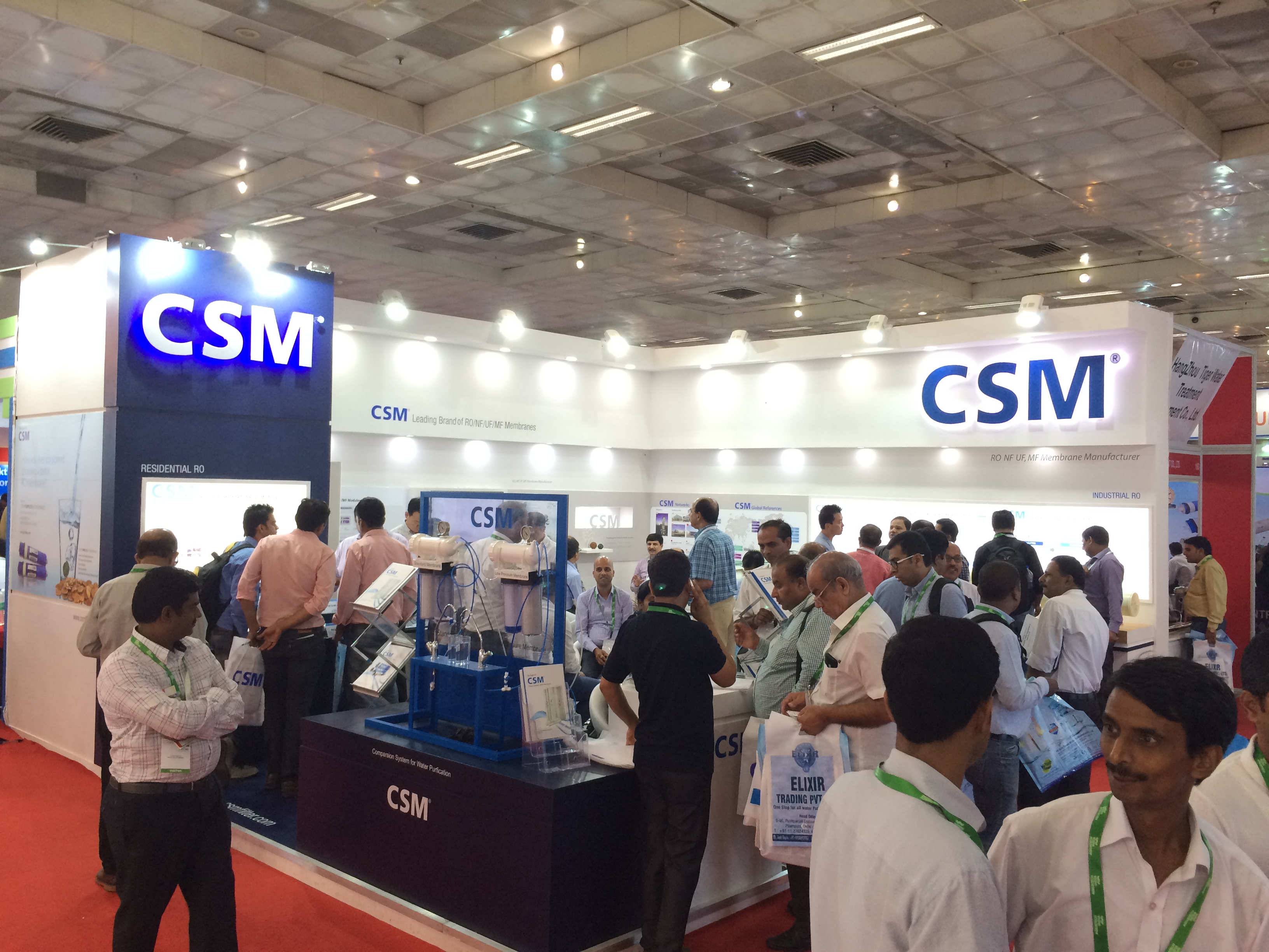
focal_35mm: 29
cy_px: 476
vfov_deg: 48.2
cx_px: 634
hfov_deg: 61.7
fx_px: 1063
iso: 50
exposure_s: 1/30
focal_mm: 4.15
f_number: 2.2
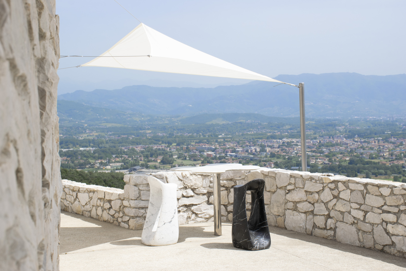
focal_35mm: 63
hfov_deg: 31.9
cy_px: 136
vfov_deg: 21.6
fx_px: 710
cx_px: 203
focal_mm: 42
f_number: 10
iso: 200
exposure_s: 1/400
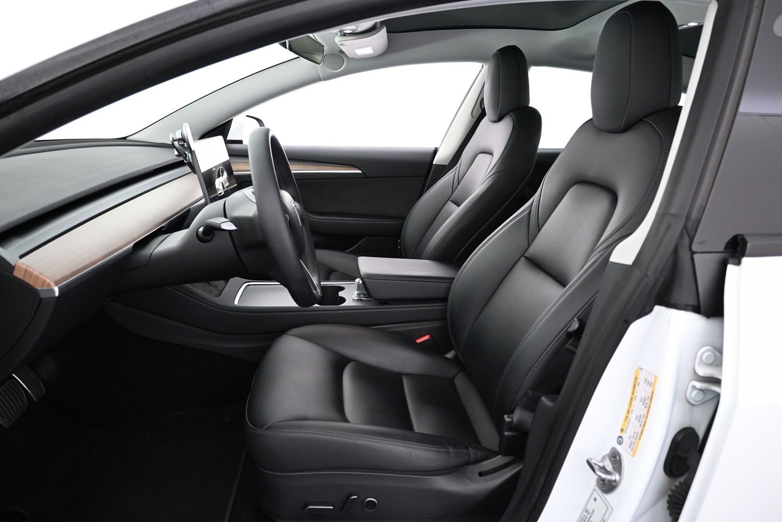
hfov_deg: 70.4
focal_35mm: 26
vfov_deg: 50.4
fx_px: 554
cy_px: 261
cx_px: 391
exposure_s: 1/25
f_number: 3.5
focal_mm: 17
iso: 1250
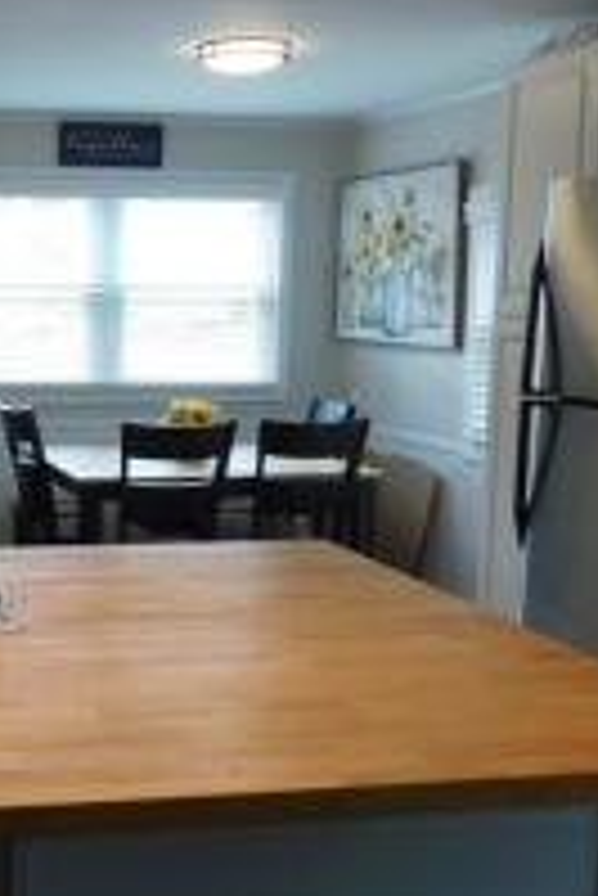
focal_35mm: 48
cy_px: 410
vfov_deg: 41.1
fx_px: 1194
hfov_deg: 25.4
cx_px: -112
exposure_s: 1/80
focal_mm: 4
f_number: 3
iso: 125
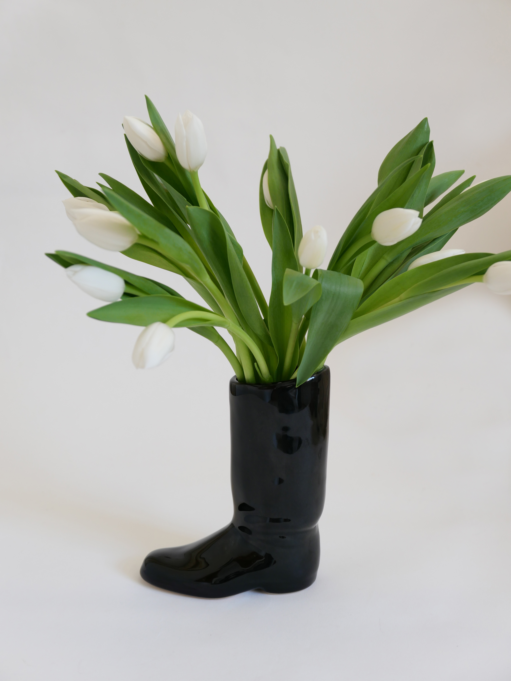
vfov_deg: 40.4
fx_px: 925
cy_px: 340
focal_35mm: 47
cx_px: 256
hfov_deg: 30.9
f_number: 2.7
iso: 250
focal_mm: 21.1
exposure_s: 1/100
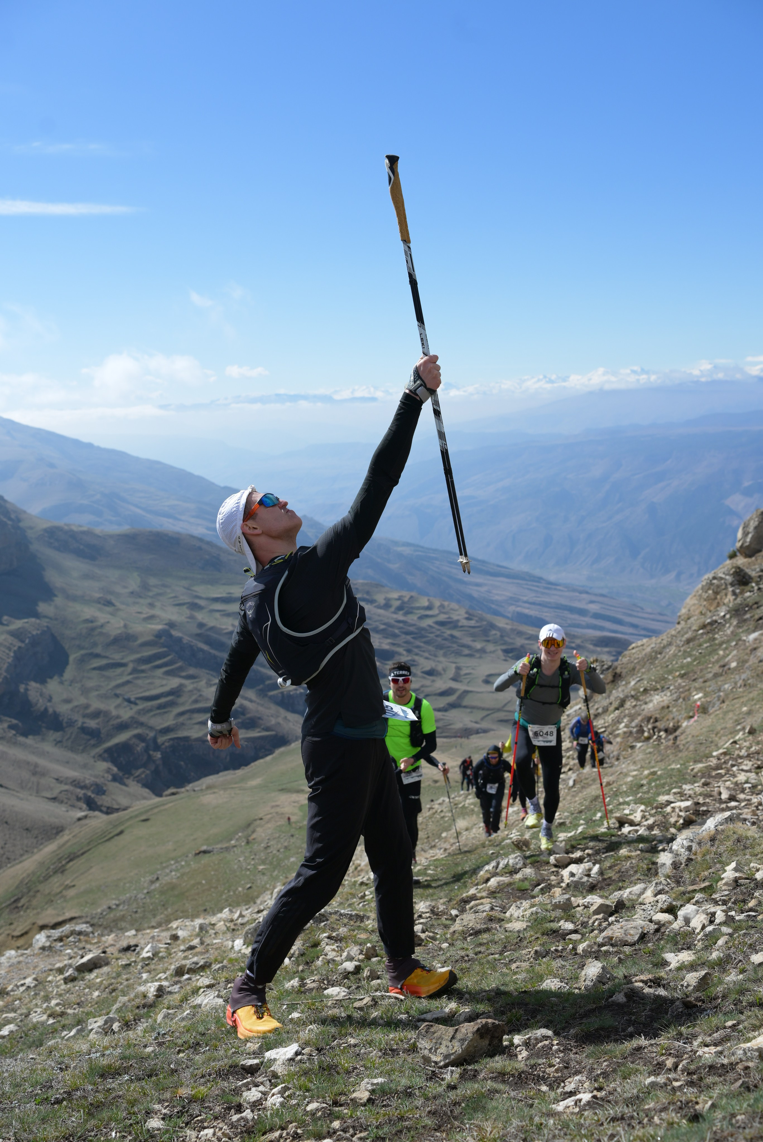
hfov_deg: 37.9
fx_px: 1111
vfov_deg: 54.4
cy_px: 571
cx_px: 382
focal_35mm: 35
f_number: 5
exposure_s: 1/1250
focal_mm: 35
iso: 200
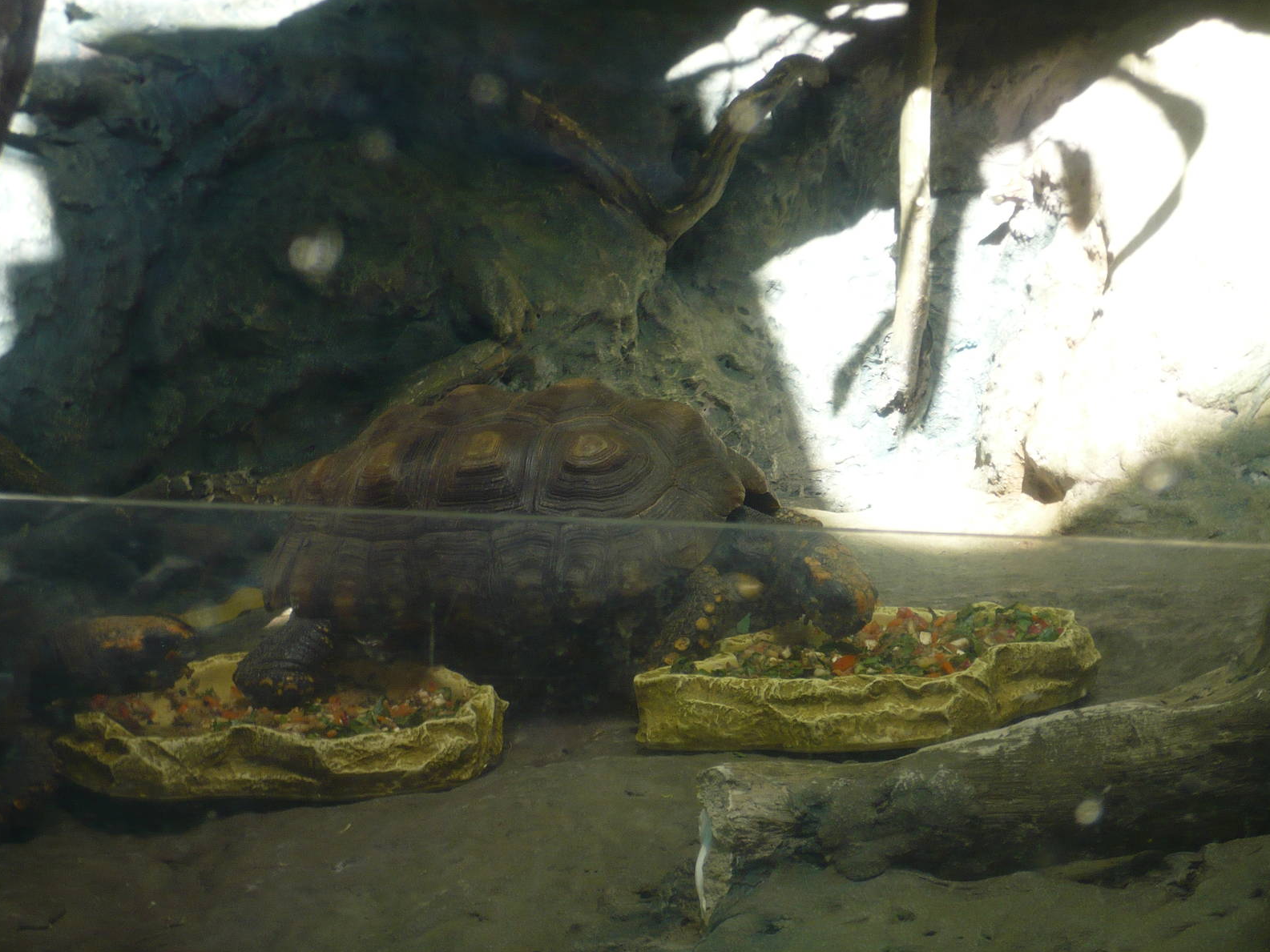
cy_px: 472
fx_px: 3889
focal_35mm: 106
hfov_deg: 18.5
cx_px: 635
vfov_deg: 14.0
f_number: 5
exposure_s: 1/50
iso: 100
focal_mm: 17.4
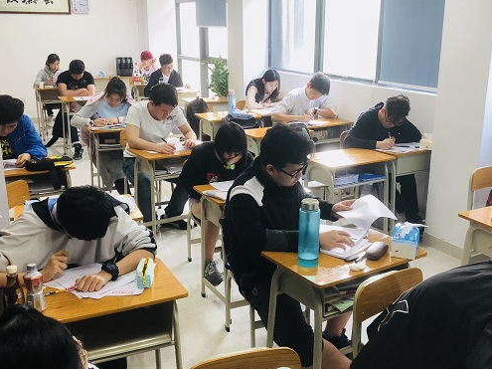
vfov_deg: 35.1
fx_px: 583
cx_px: 265
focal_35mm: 41
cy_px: 191
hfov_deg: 45.7
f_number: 1.8
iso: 40
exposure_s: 1/25
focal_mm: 3.99
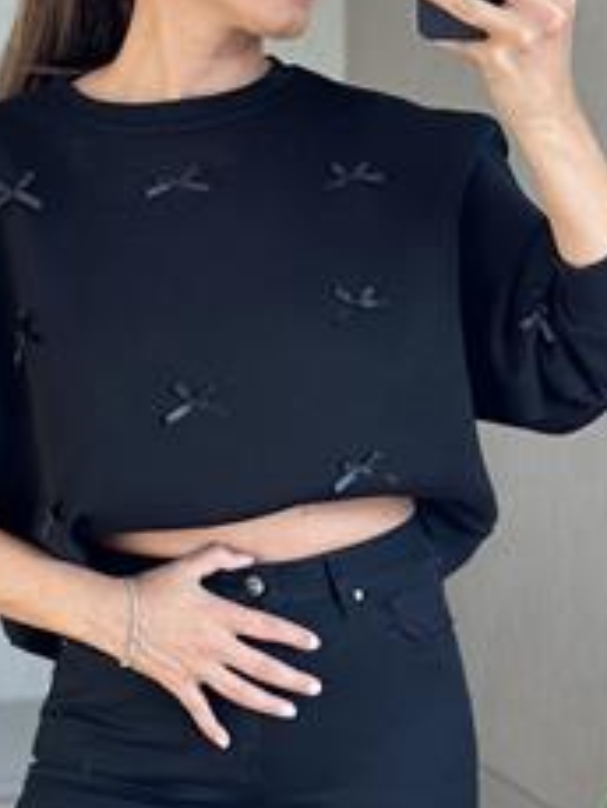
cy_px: 406
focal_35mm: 106
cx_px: 229
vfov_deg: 18.5
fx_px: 2476
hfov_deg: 14.0
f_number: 1.78
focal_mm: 6.86
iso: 125
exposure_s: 1/118
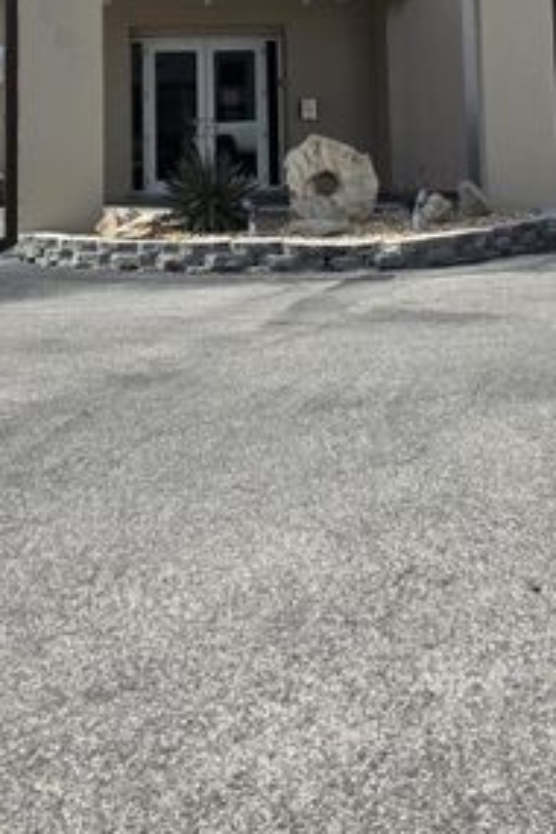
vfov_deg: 32.6
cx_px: 258
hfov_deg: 24.2
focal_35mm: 56
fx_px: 1297
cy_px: -10
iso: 80
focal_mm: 6.3
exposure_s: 1/6150
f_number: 1.7
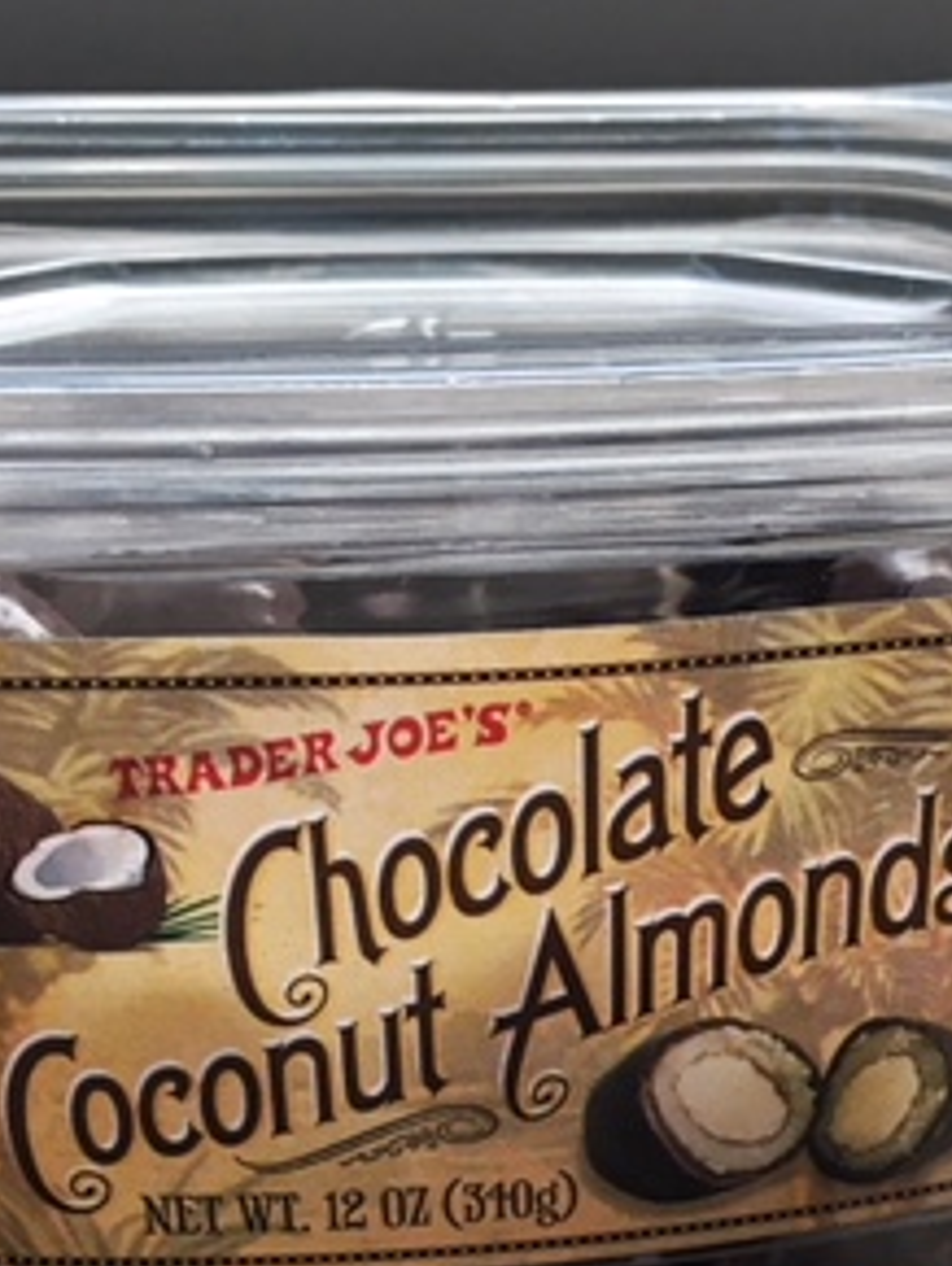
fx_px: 2343
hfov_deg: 22.7
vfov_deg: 29.1
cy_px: 1131
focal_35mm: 64
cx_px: 725
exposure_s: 1/30
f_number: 2.2
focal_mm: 4.15
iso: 32
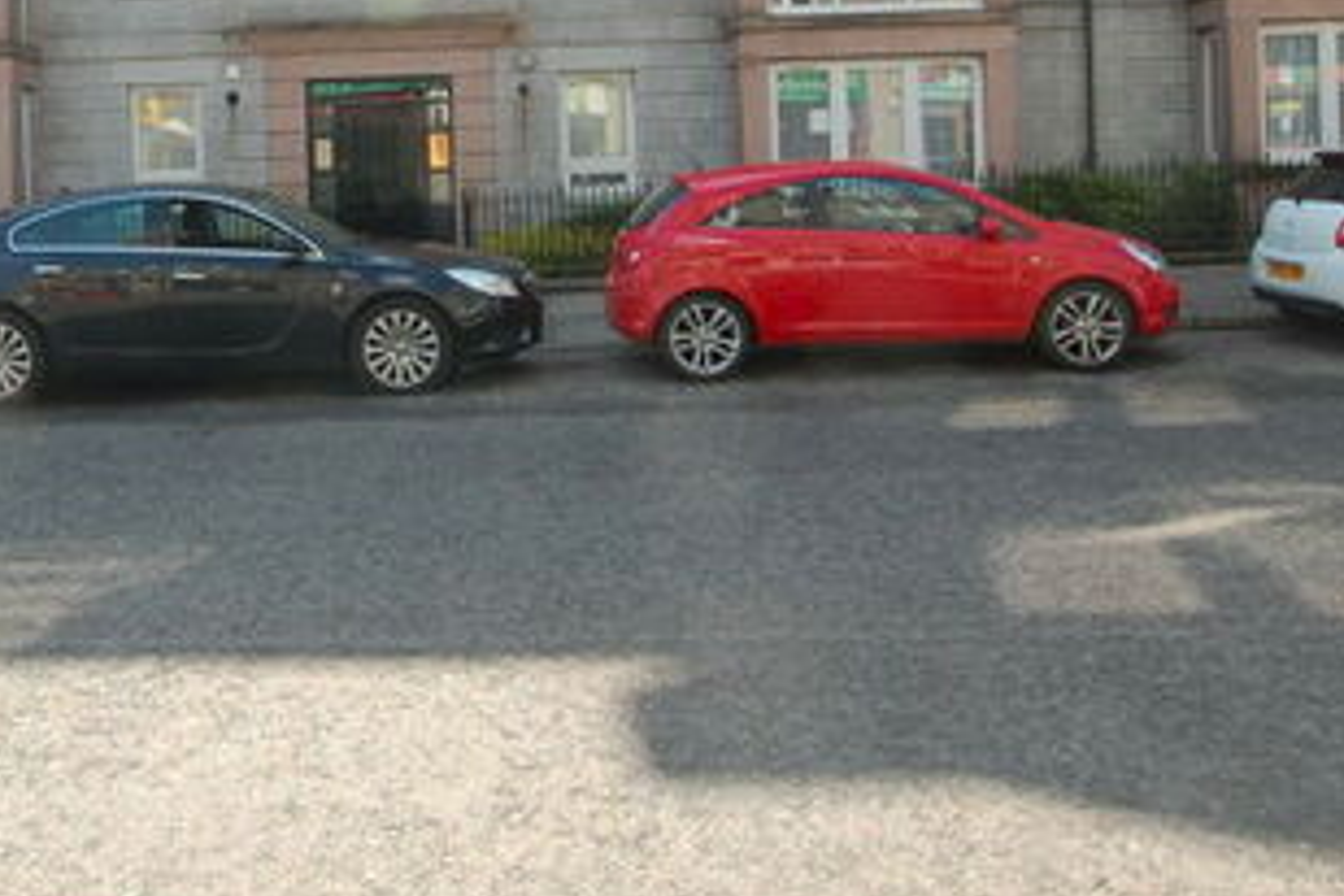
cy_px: 157
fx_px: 1269
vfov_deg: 37.3
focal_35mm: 34
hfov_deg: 54.7
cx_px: 457
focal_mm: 10
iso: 200
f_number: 7.1
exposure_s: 1/200
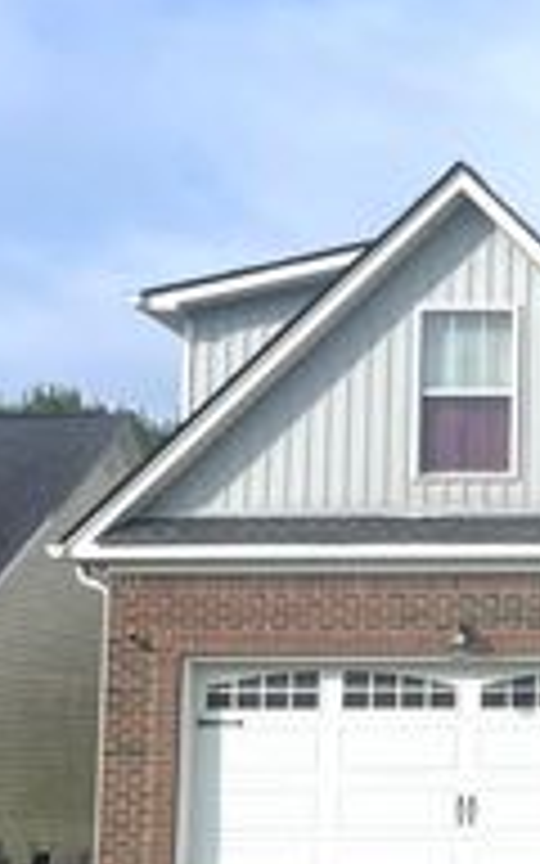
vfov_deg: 29.5
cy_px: 610
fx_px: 1625
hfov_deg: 16.7
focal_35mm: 69
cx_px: 864
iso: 32
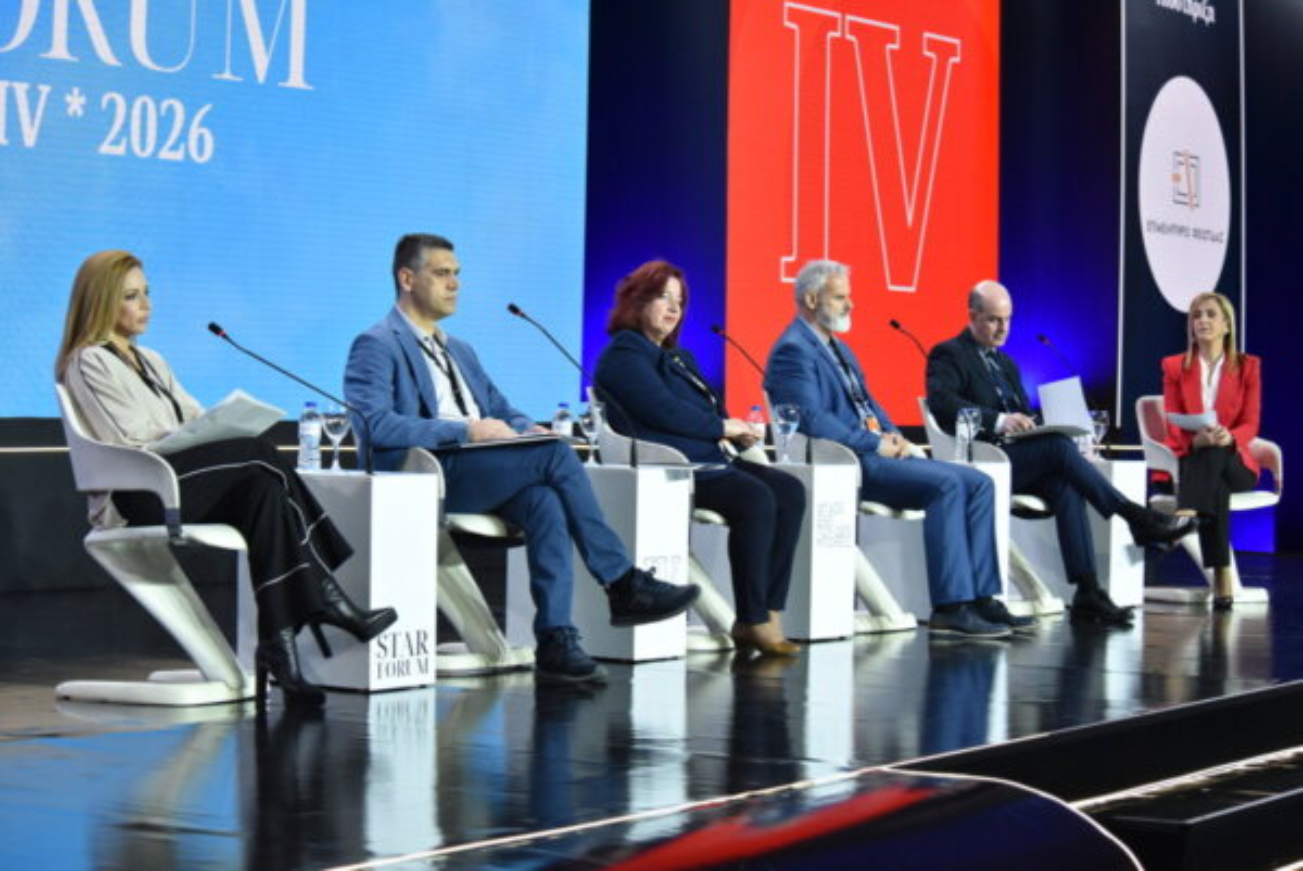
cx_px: 652
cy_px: 436
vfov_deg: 15.9
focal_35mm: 86
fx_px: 3115
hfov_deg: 23.6
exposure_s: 1/500
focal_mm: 86
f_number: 5.6
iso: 4000
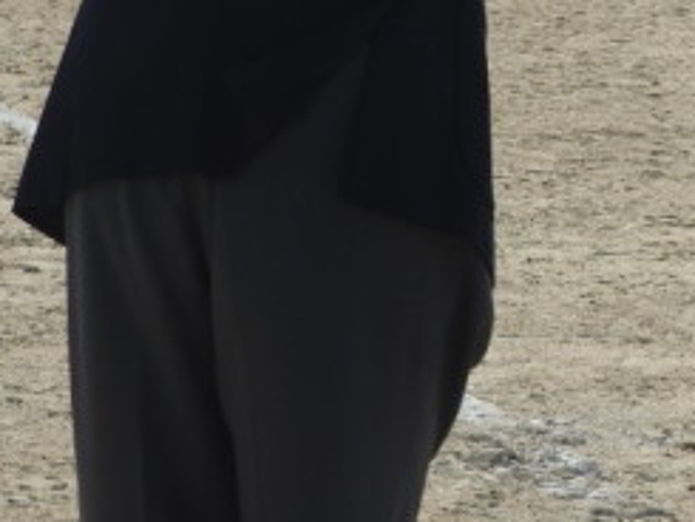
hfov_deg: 6.0
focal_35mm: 330
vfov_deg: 4.5
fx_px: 6629
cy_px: -111
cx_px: 825
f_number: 5
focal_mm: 24.2
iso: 100
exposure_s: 1/800
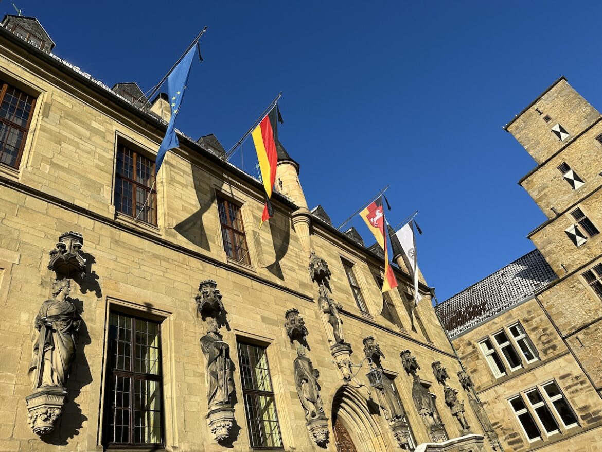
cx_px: 301
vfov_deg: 56.8
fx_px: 417
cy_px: 226
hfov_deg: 71.6
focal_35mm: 24
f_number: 1.78
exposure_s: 1/3861
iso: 80
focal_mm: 6.86
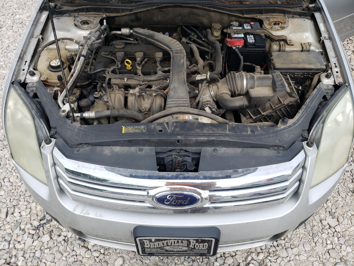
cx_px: 177
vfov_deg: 53.1
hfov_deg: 67.3
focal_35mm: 26
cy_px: 133
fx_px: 266
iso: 50
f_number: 1.5
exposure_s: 1/1667
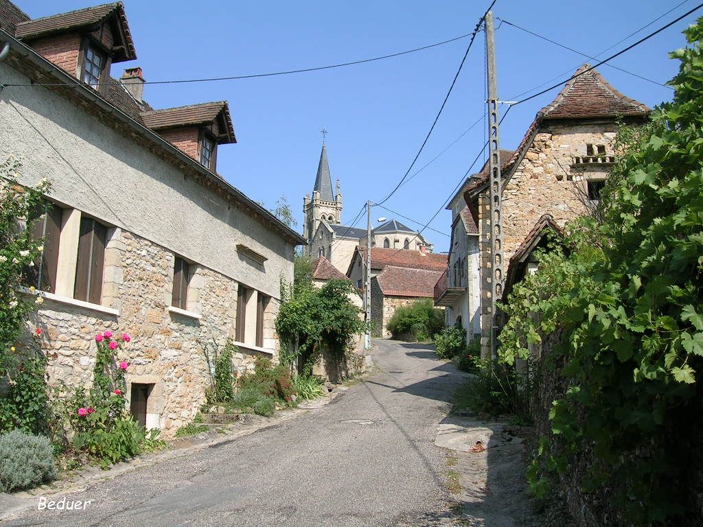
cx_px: 352
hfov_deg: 52.6
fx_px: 711
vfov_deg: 40.7
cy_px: 264
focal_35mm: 35
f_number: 4.8
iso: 50
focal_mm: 5.4
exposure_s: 1/353
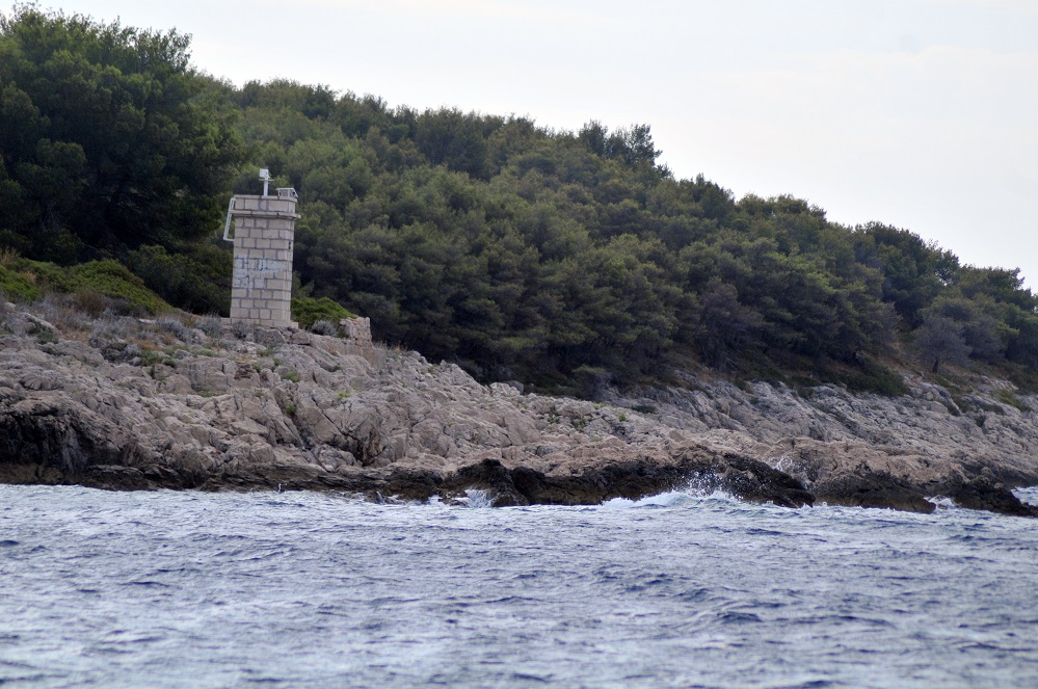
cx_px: 519
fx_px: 7774
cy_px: 344
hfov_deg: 7.6
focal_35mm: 270
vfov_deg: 5.1
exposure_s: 1/2500
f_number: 4.8
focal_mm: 180
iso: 320
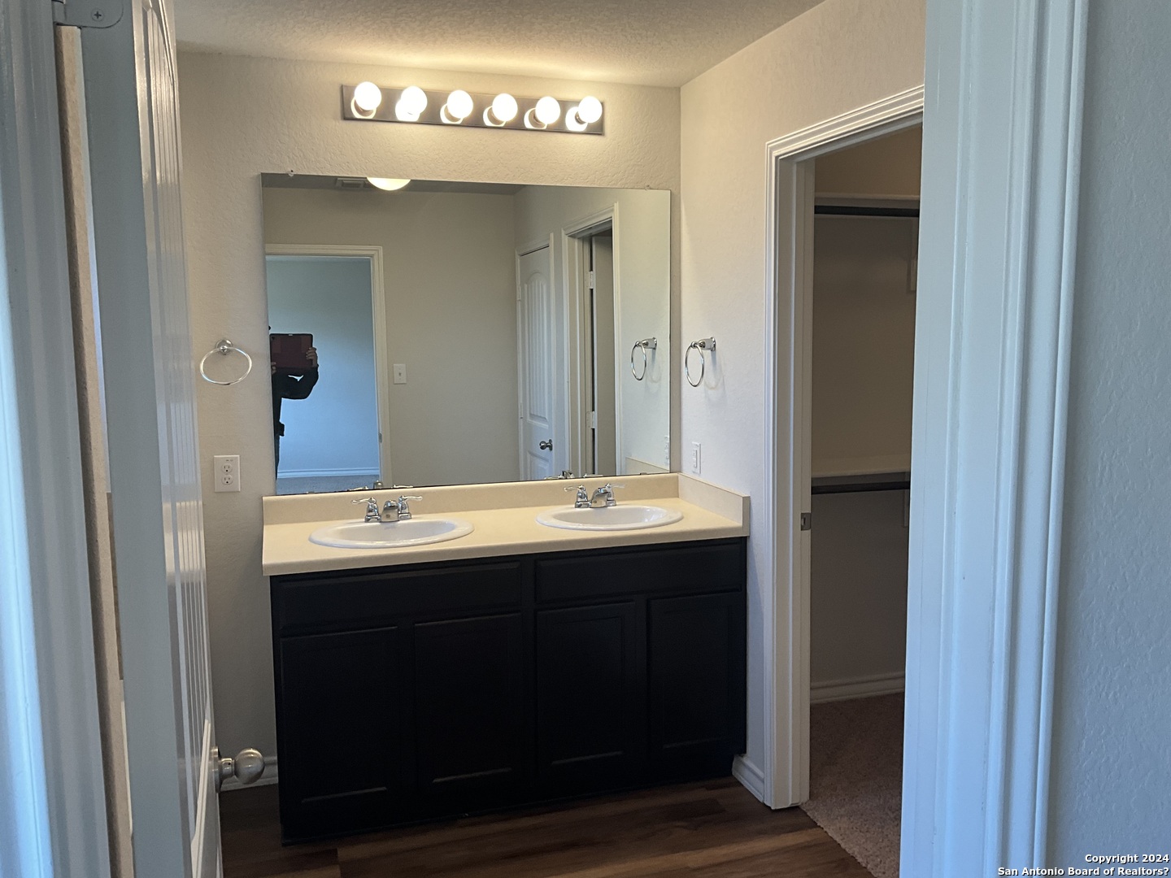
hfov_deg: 61.7
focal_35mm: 29
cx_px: 586
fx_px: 981
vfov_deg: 48.2
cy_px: 439
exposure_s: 1/60
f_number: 1.8
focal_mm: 3
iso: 40
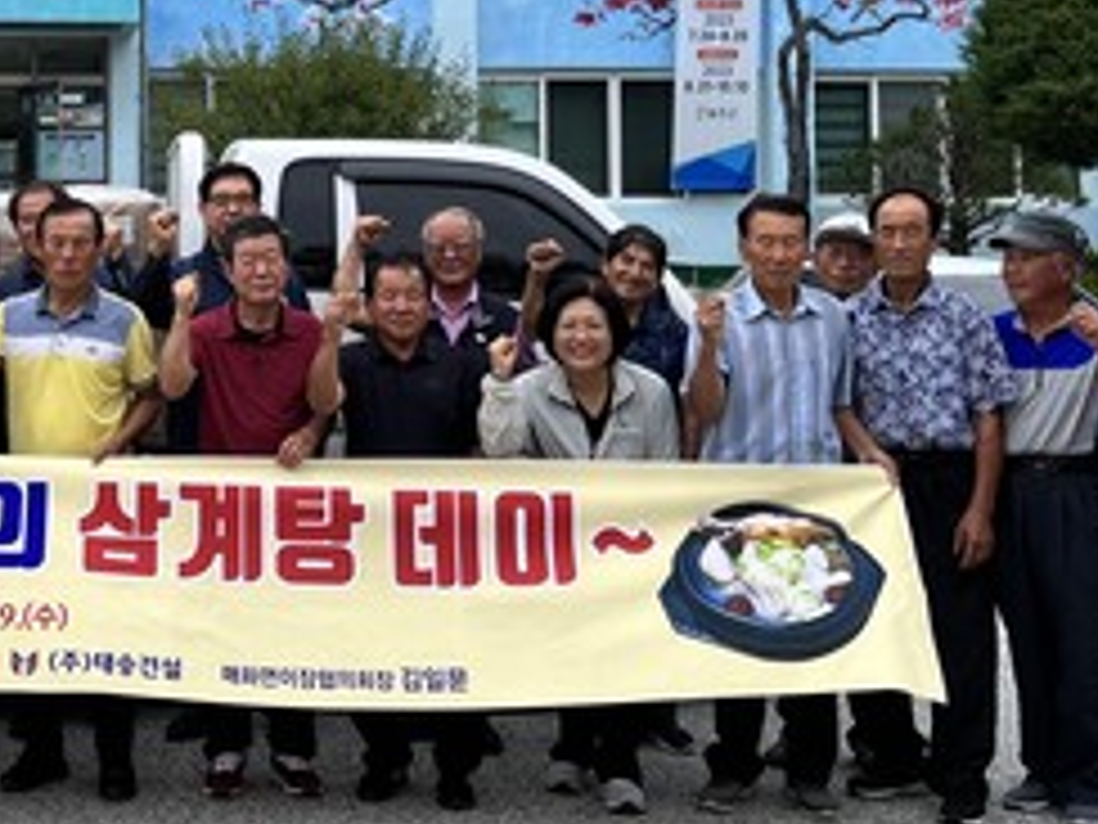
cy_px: 185
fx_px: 2030
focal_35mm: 64
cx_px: 104
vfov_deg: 22.7
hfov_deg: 29.0
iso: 50
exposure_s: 1/615
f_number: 1.6
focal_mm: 5.1
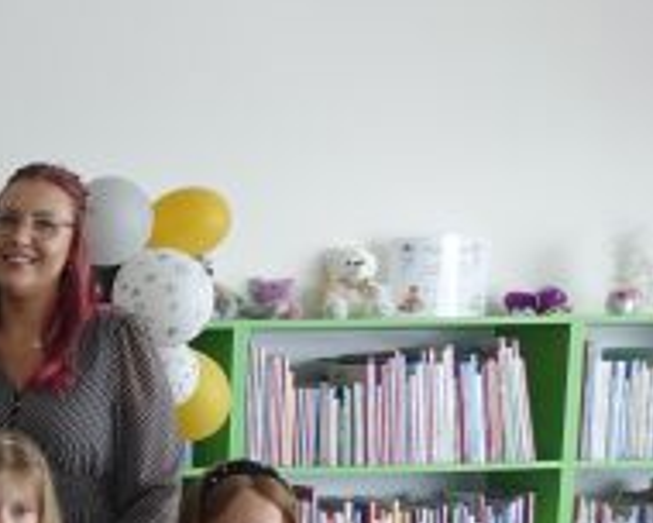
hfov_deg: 19.9
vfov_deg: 19.1
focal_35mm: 76
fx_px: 1469
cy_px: 614
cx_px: -443
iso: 125
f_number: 2.8
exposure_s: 1/40
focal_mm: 8.8
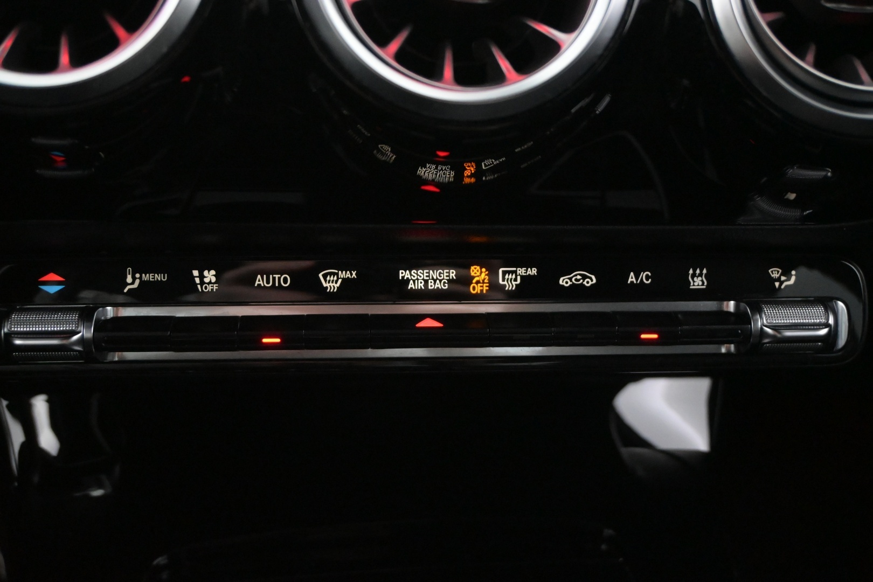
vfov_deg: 29.9
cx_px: 436
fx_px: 1091
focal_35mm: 45
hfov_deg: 43.6
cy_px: 291
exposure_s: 1/50
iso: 6400
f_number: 4.8
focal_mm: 30
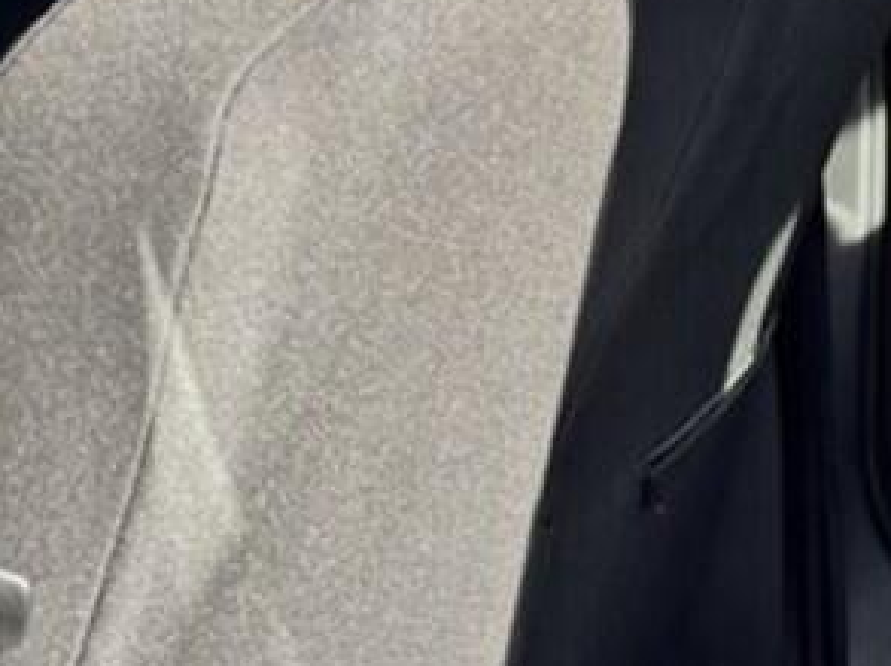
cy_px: 623
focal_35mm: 128
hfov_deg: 14.4
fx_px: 3291
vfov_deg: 11.5
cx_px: 1356
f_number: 1.6
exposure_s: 1/134
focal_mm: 5.96
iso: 32
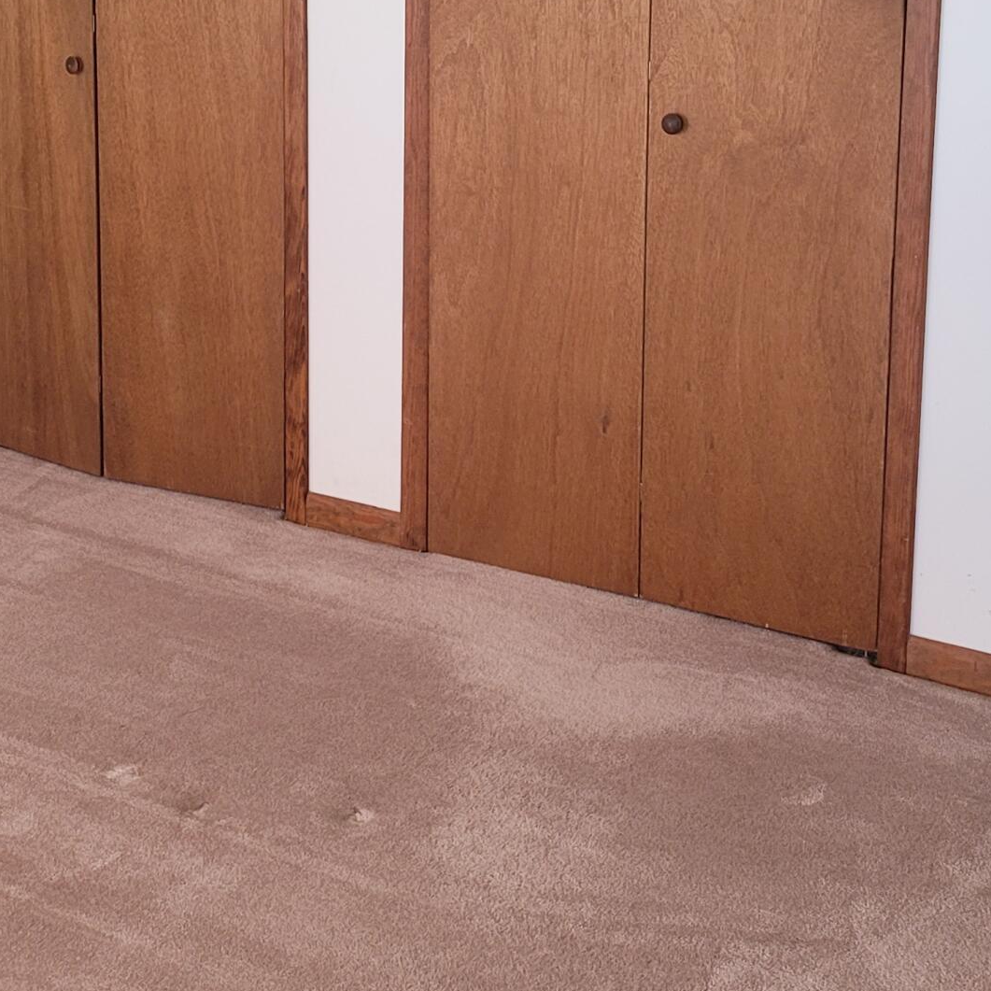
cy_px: 143
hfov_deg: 26.5
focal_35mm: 65
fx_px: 2105
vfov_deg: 25.8
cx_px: 470
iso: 125
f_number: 1.8
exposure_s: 1/120
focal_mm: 5
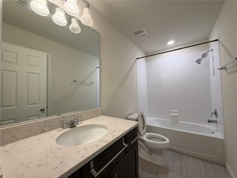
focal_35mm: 14
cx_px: 118
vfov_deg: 85.7
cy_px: 89
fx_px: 96
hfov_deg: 102.1
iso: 250
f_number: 2.2
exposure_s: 1/120
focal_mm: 2.22
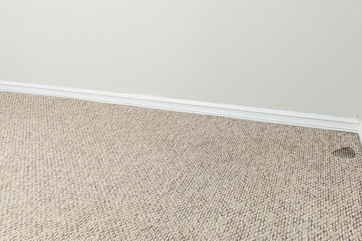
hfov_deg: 42.8
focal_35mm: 45
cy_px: 35
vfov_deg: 29.0
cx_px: 111
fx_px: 453
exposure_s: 1/30
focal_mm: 2.02
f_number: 1.7
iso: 283
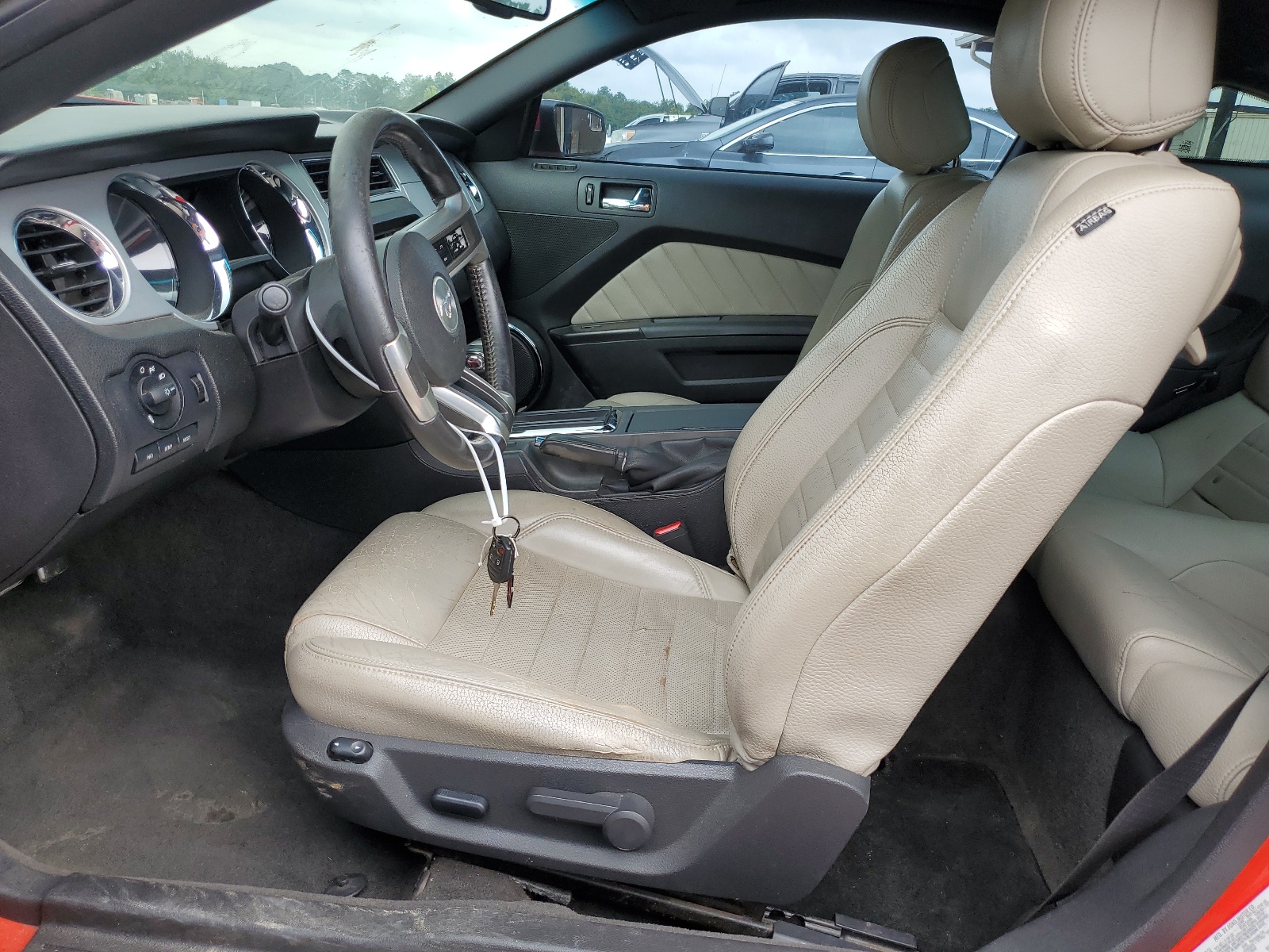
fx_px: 953
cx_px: 634
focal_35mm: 26
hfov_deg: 67.3
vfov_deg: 53.1
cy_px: 476
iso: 50
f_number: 1.5
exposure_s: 1/556
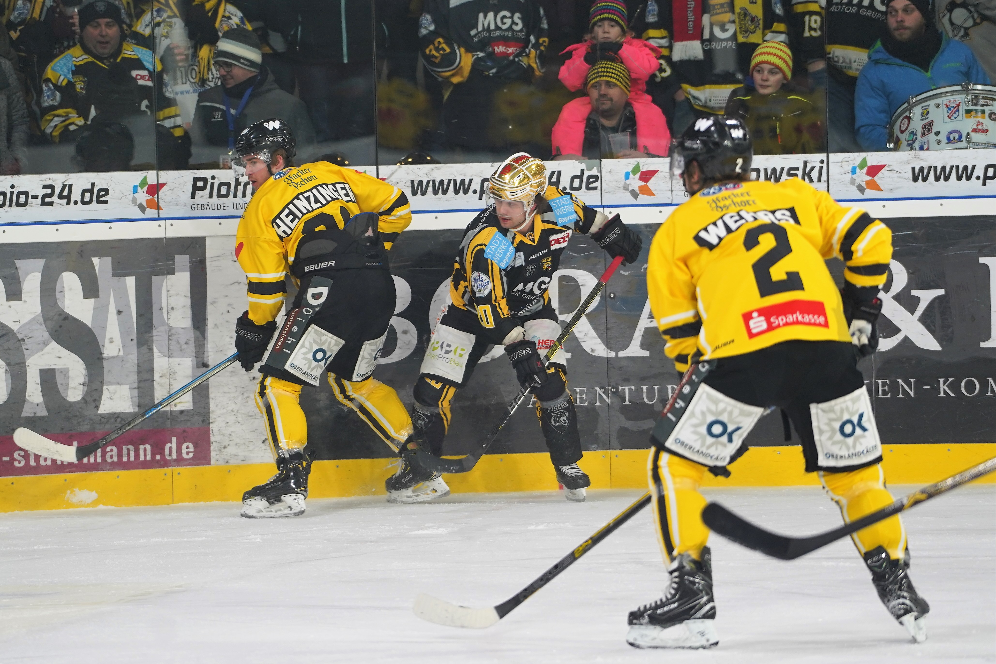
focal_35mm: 185
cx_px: 498
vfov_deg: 7.4
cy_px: 332
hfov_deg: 11.1
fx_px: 5118
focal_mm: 185
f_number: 4
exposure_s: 1/200
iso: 500
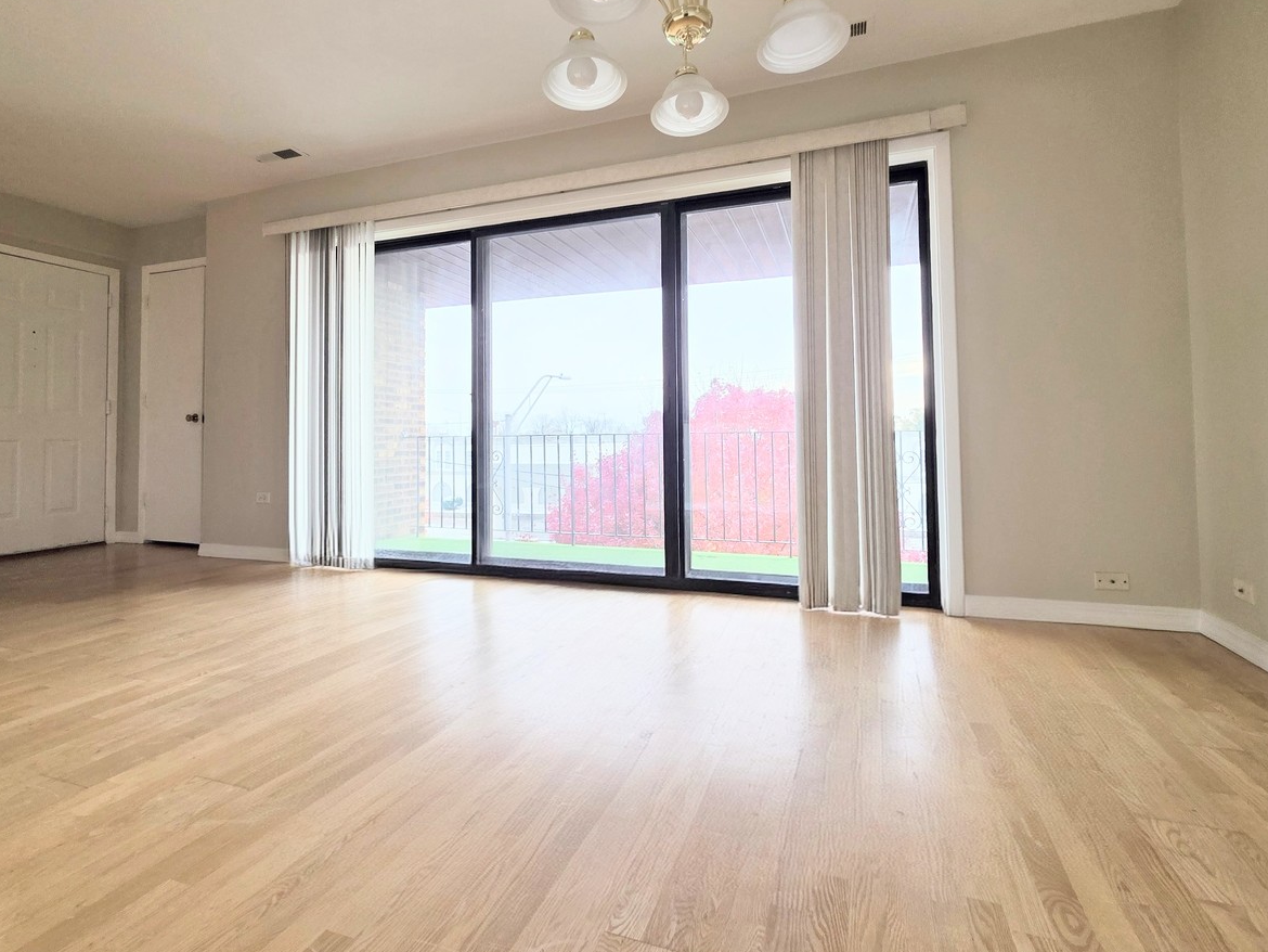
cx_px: 636
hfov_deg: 94.5
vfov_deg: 77.8
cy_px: 417
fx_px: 586
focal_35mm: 16
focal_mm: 2.2
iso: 125
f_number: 1.9
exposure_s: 1/359
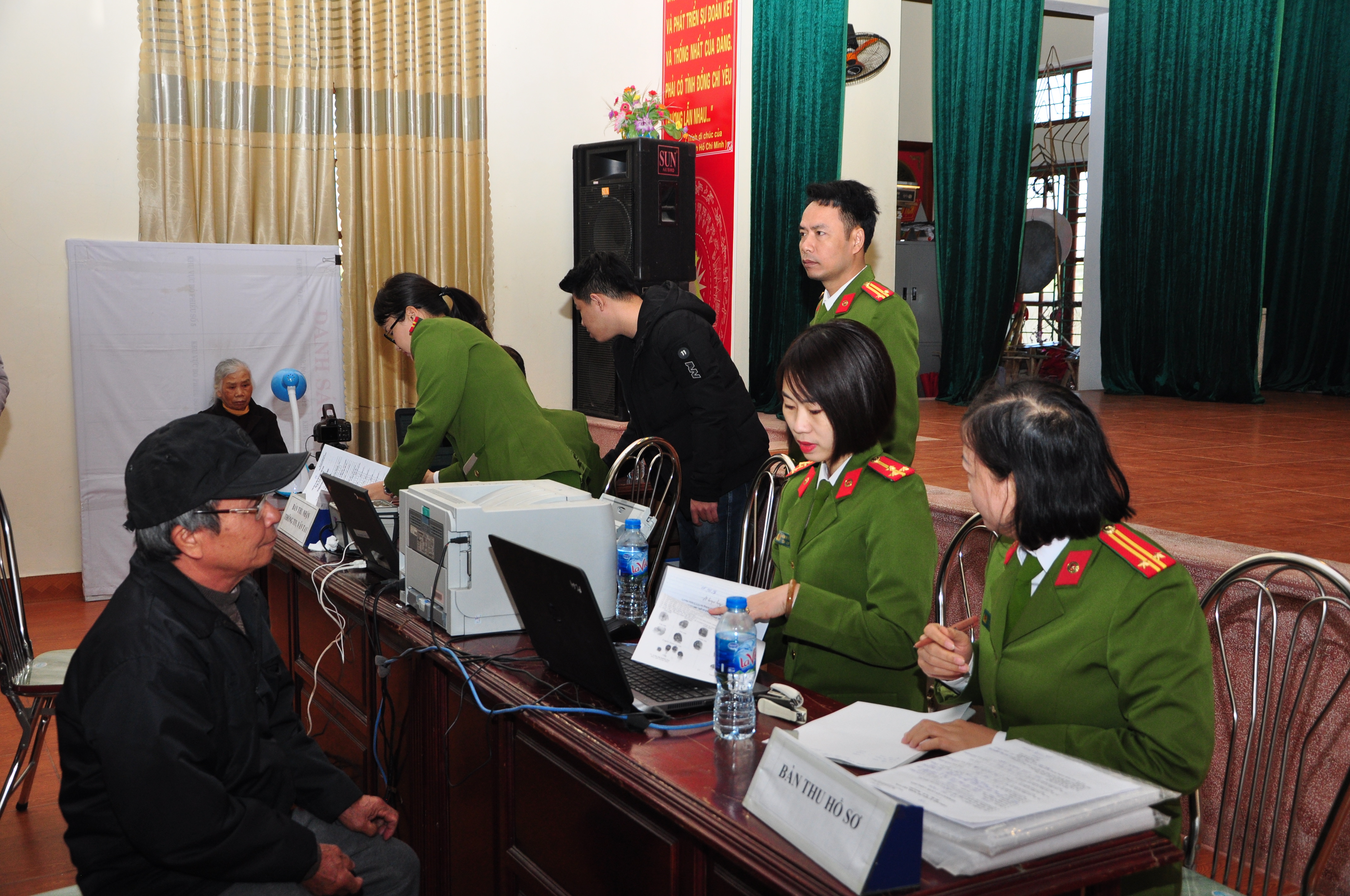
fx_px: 1405
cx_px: 675
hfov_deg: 51.3
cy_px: 448
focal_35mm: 38
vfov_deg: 35.4
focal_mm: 25
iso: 500
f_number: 5
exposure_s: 1/200
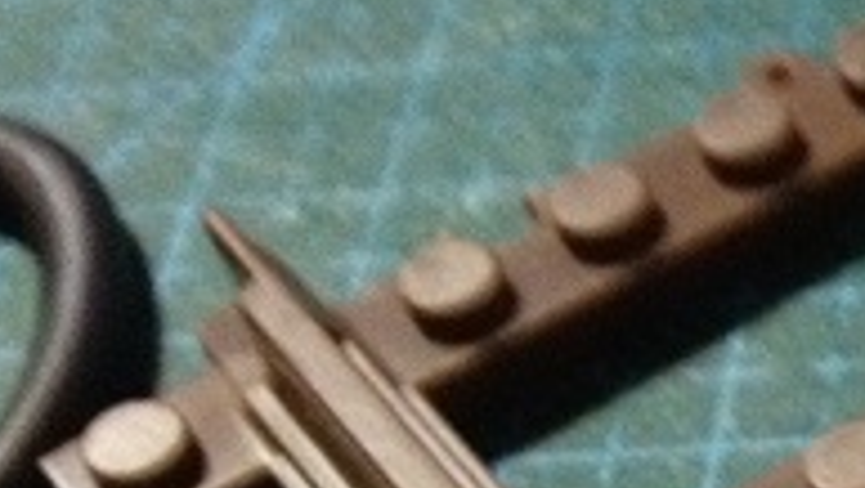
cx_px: 1779
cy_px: 672
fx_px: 3696
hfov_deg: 11.8
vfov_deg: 7.5
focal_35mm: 161
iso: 400
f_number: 2.4
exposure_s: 1/15
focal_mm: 4.28
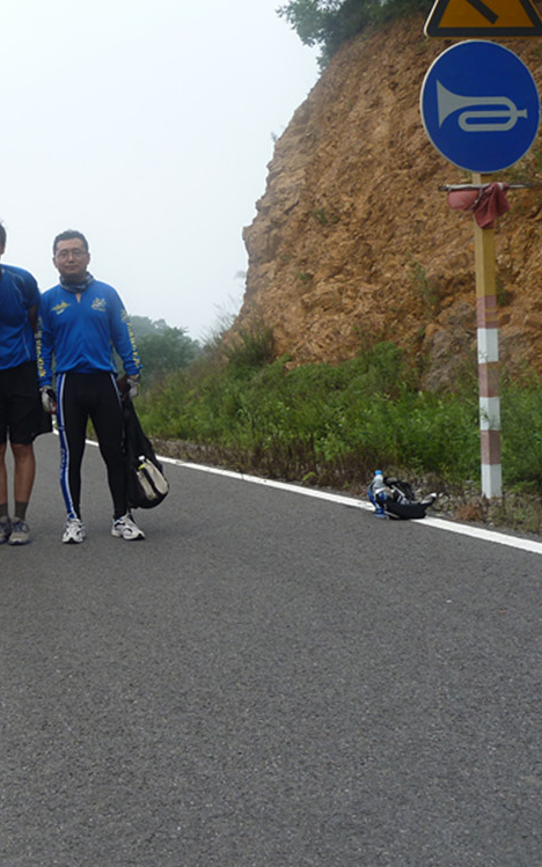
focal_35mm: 42
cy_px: 427
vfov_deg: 47.2
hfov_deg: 28.5
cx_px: -13
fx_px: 993
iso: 80
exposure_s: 1/500
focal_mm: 4.7
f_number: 4.5
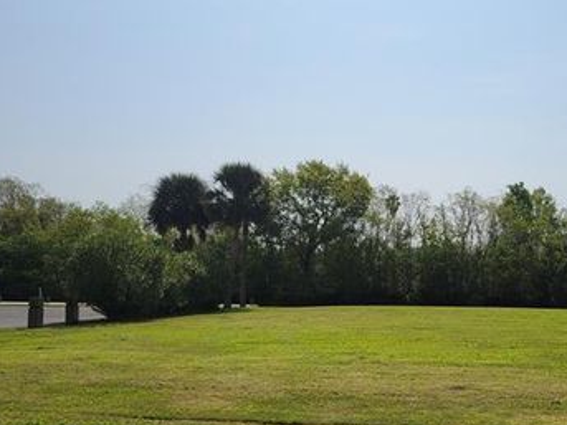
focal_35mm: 38
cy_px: 230
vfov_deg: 37.7
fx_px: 622
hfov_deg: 49.0
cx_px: 293
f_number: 1.8
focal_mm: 5.4
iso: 40
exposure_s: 1/10000
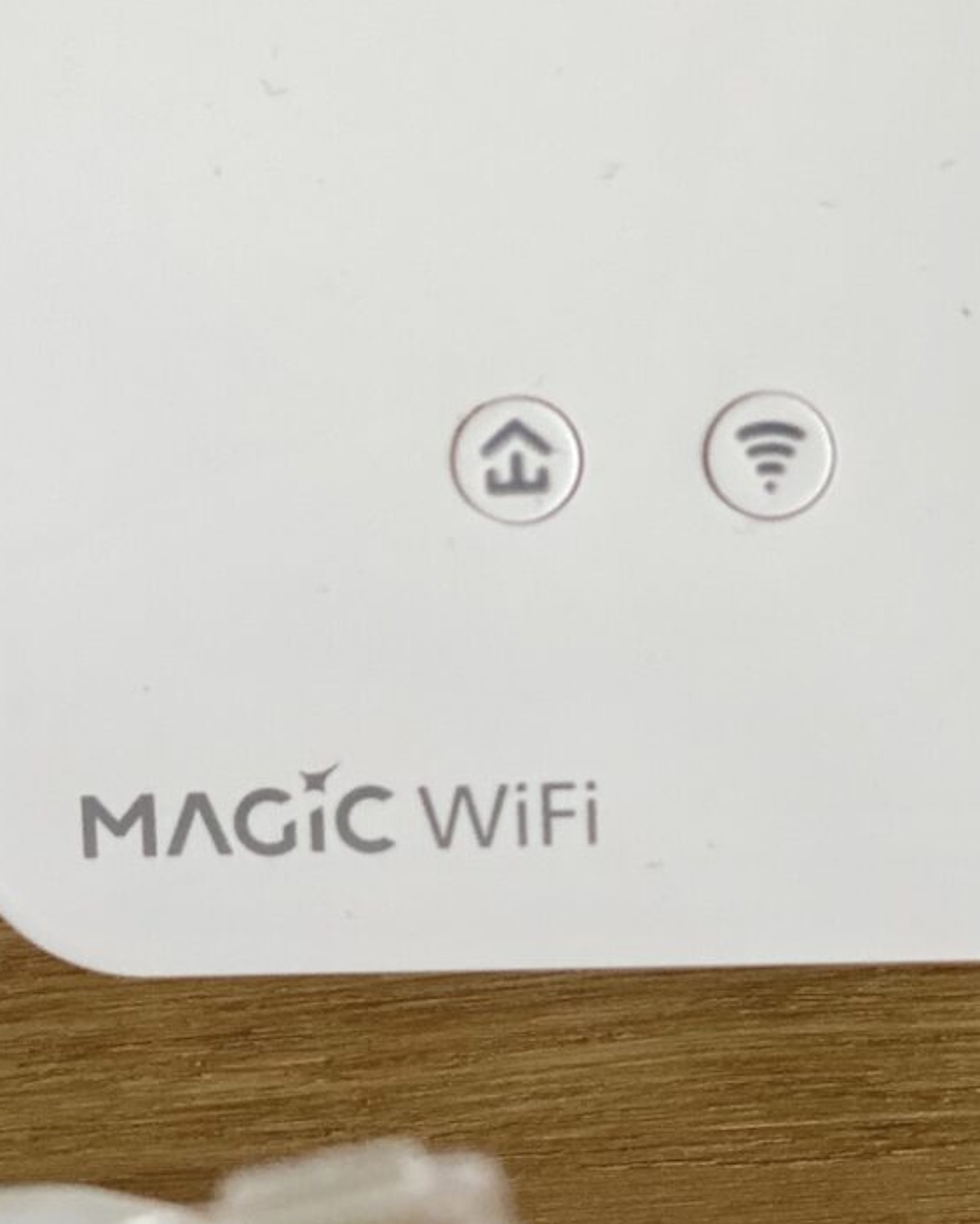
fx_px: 4023
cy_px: 663
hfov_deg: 13.8
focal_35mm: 111
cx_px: 745
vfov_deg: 17.3
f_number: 2
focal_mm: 6
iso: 160
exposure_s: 1/122
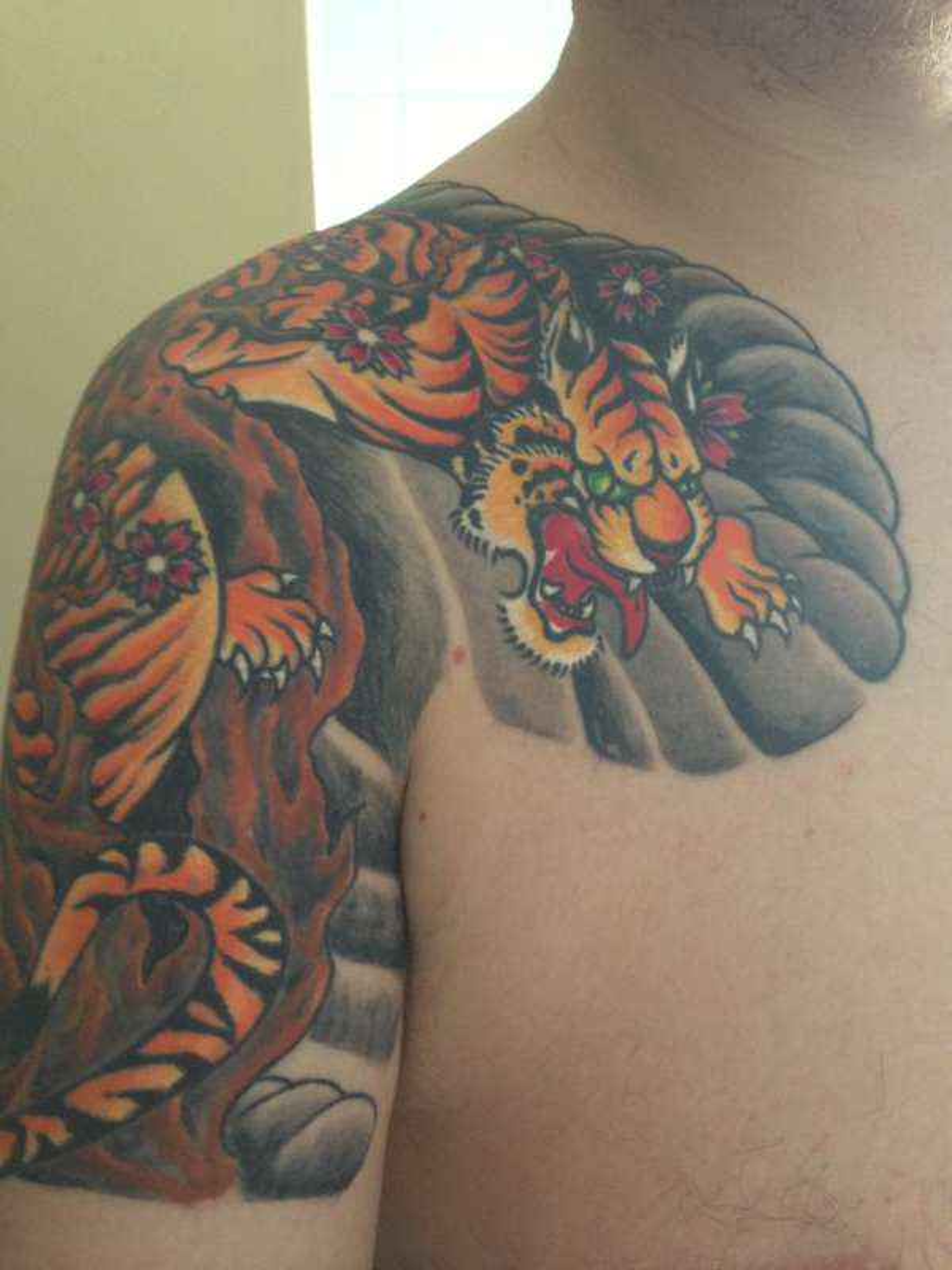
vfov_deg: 55.4
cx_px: 476
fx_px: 1210
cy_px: 635
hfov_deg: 42.9
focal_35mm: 33
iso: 200
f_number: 2.4
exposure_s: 1/20
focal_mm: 4.13
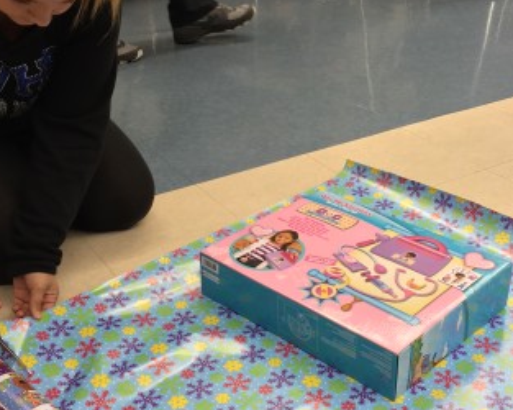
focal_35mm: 53
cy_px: 196
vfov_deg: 28.6
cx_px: 270
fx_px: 804
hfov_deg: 35.4
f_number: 2.2
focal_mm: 4.15
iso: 50
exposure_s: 1/30
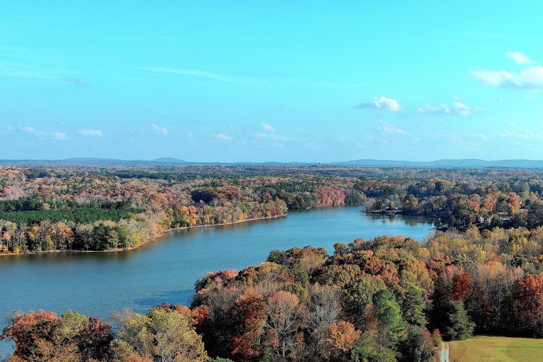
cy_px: 245
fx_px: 739
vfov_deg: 27.3
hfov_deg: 39.5
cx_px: 394
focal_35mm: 49
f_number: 2.8
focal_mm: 10.57
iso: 100
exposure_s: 1/1000
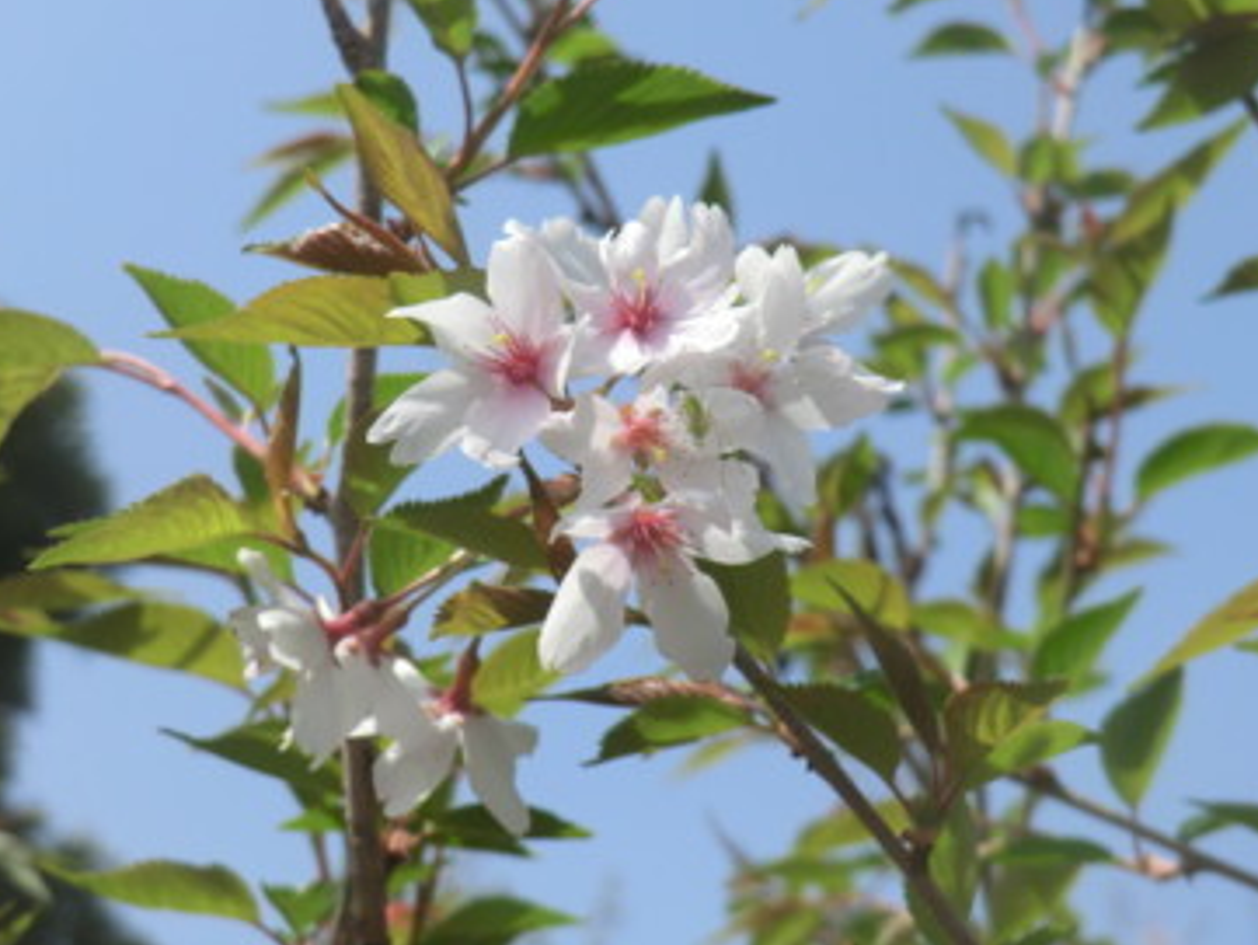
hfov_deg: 24.1
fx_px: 2945
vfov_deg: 18.2
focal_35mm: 81
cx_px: 634
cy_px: 422
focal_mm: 11.6
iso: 80
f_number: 4.4
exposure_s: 1/640
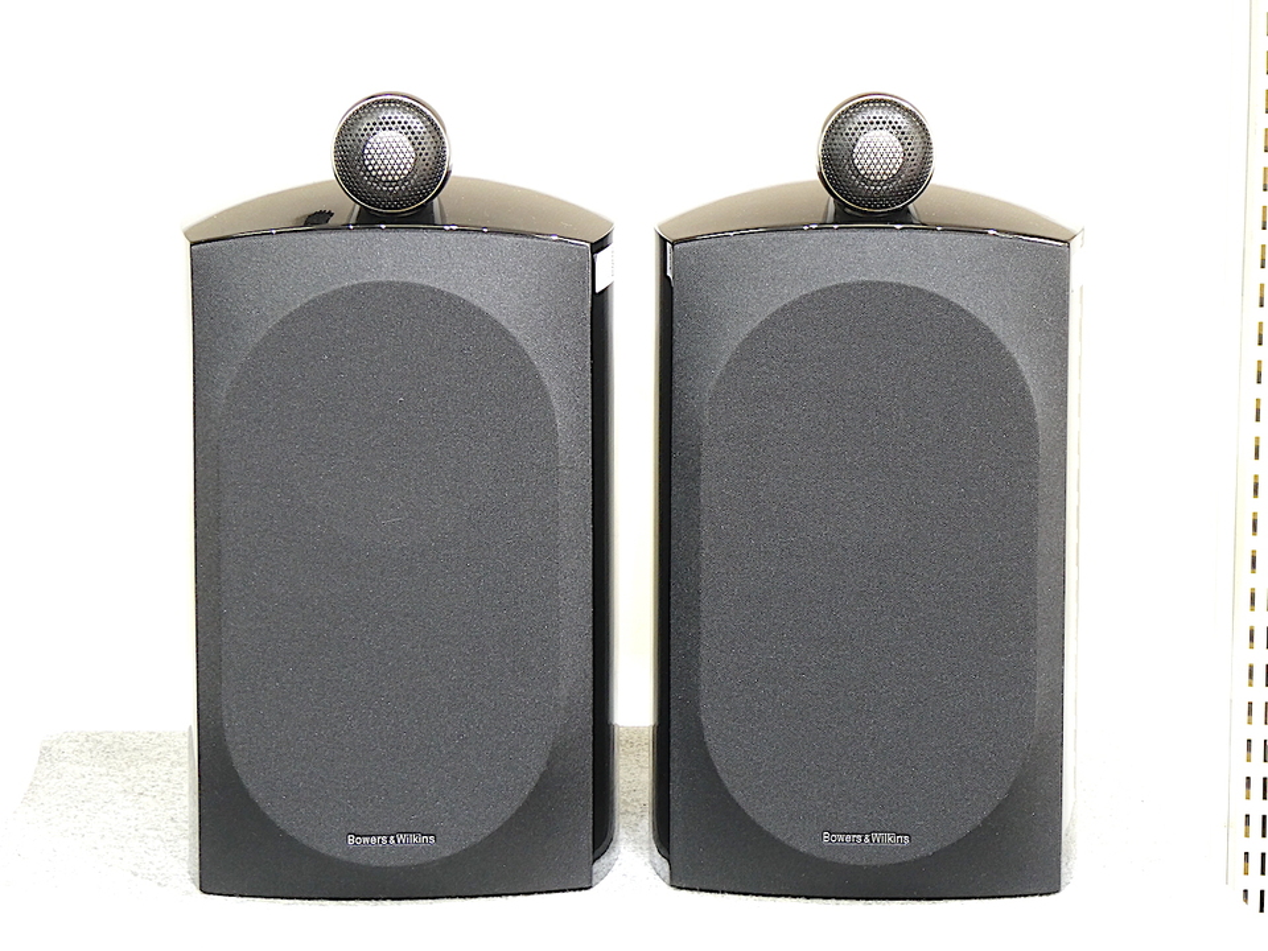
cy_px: 476
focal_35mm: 106
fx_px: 3883
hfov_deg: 18.5
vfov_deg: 14.0
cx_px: 634
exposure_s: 1/2.5
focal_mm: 19
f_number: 5.1
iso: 200
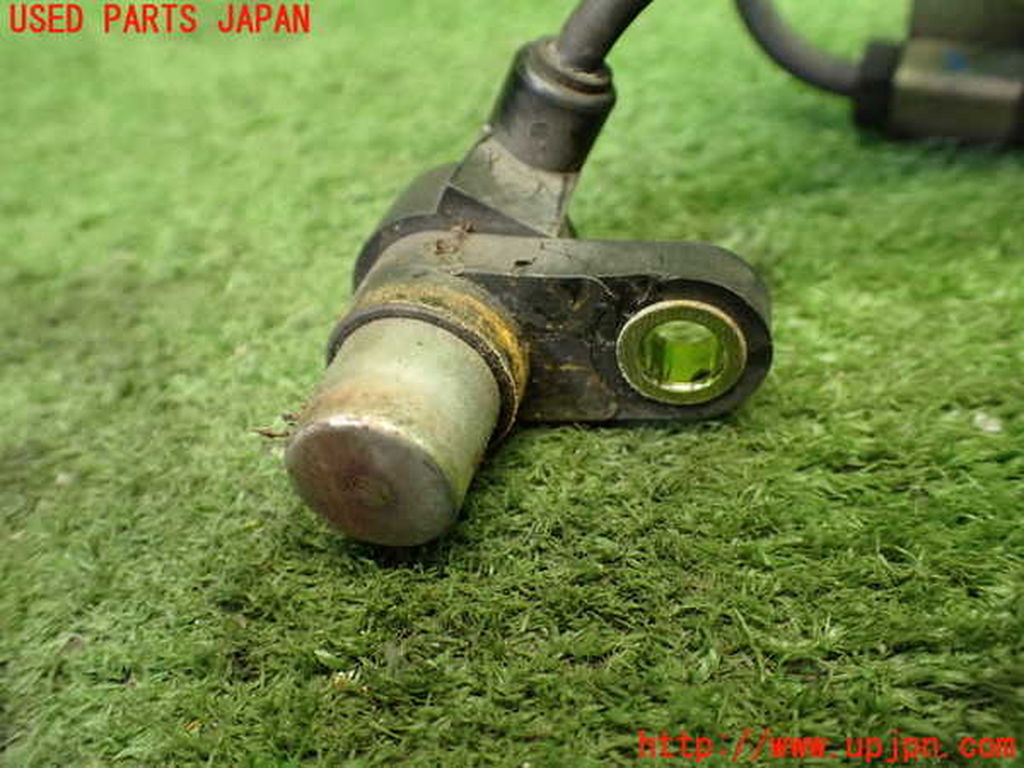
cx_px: 512
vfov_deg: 46.8
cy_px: 384
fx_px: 887
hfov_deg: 60.0
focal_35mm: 30
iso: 800
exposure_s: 1/80
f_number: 2.3
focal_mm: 5.4
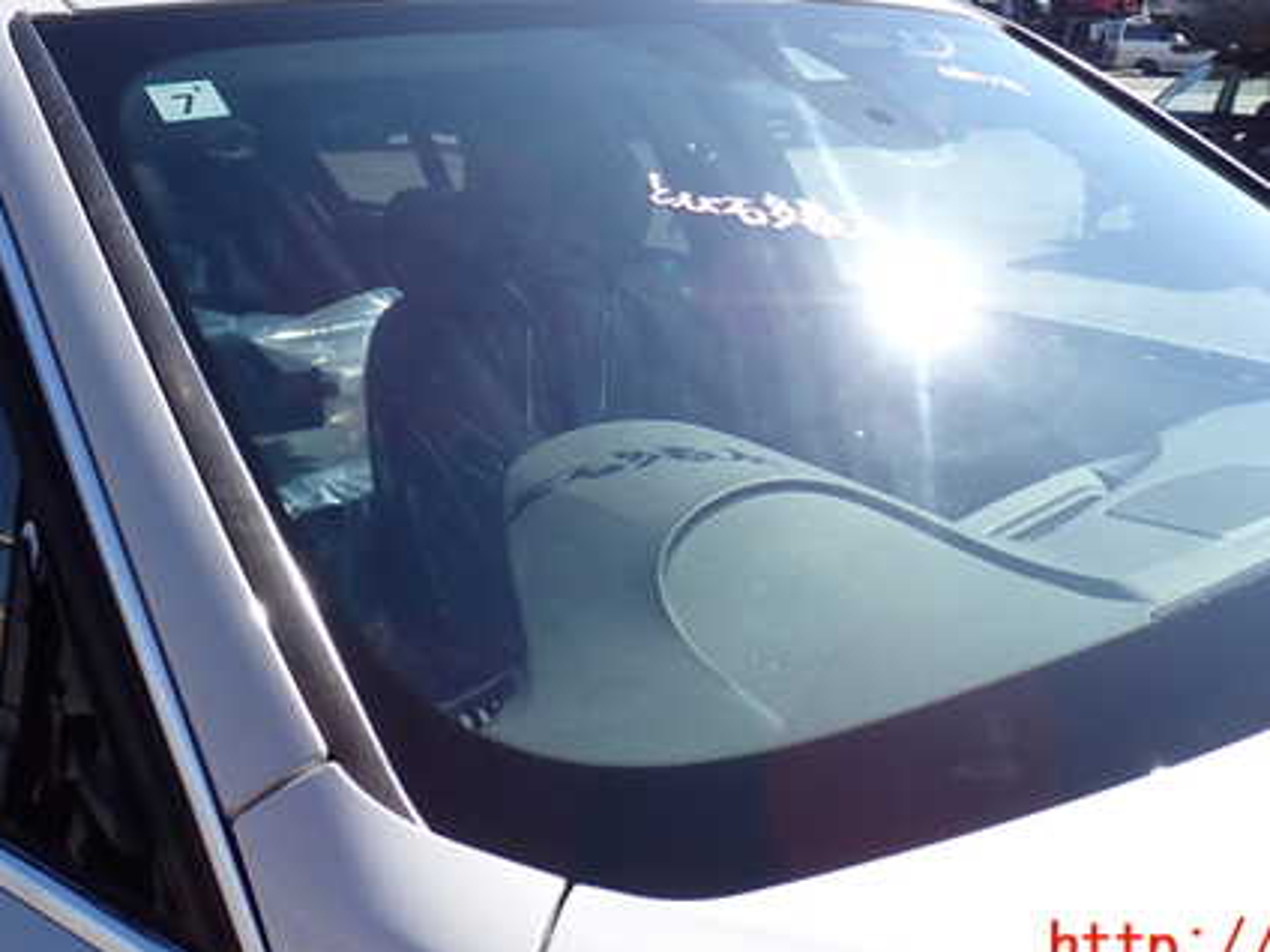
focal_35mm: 51
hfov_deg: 37.2
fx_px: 1871
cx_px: 827
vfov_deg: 28.4
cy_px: 314
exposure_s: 1/640
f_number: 3.5
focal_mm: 6.37
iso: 100
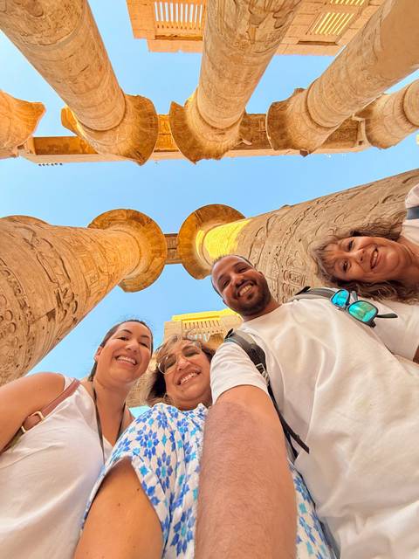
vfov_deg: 102.1
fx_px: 226
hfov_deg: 85.7
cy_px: 280
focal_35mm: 14
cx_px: 210
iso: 64
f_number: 2.2
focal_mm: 2.22
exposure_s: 1/135
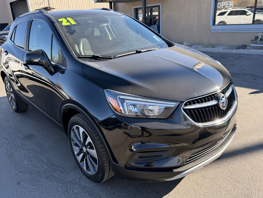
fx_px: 213
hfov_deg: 63.3
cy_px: 103
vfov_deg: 49.7
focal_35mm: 28
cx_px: 119
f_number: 1.78
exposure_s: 1/1292
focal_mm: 6.76
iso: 100
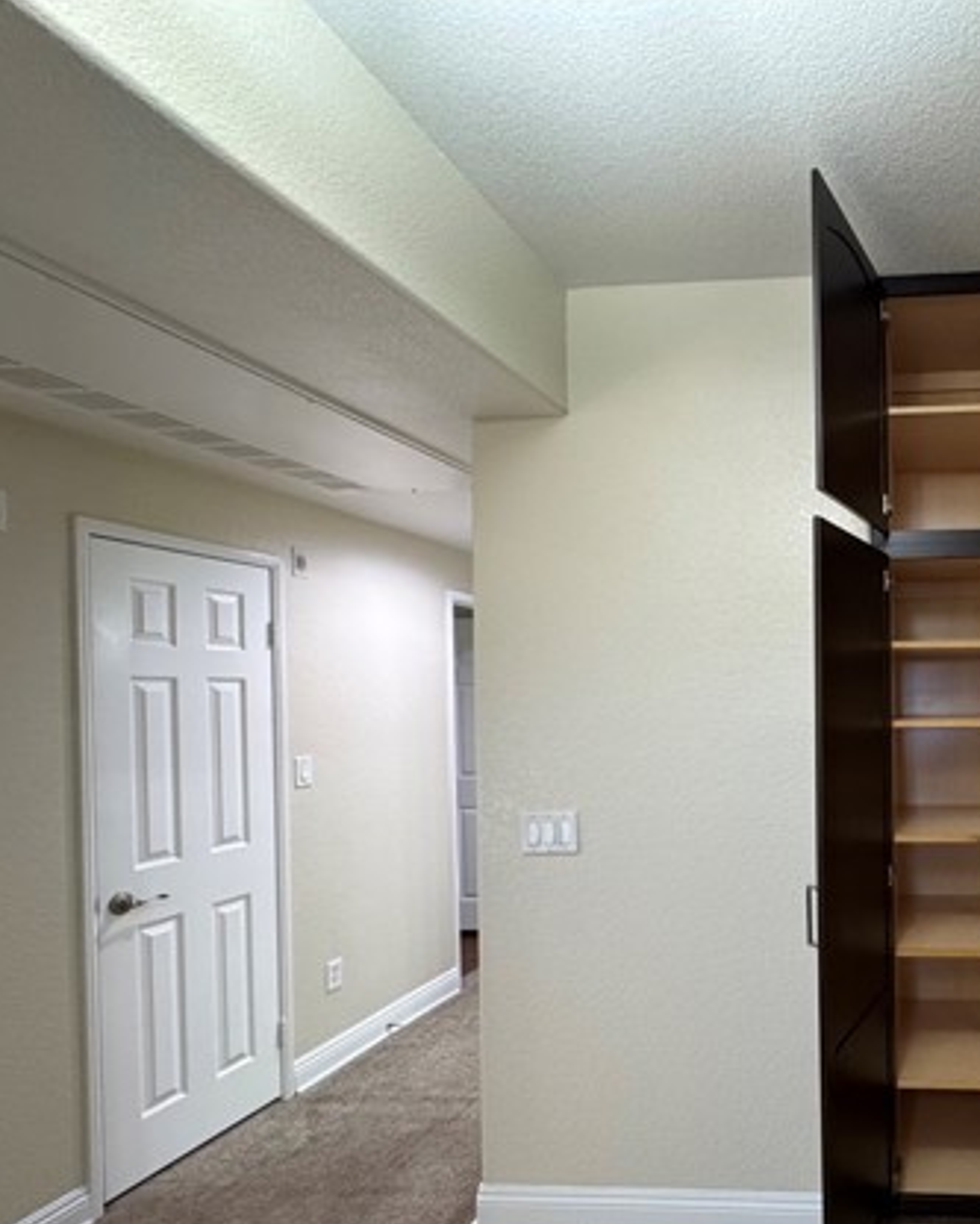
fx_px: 761
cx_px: 883
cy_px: 697
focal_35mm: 21
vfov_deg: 77.2
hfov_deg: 56.5
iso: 200
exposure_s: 1/60
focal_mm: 2.22
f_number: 2.2
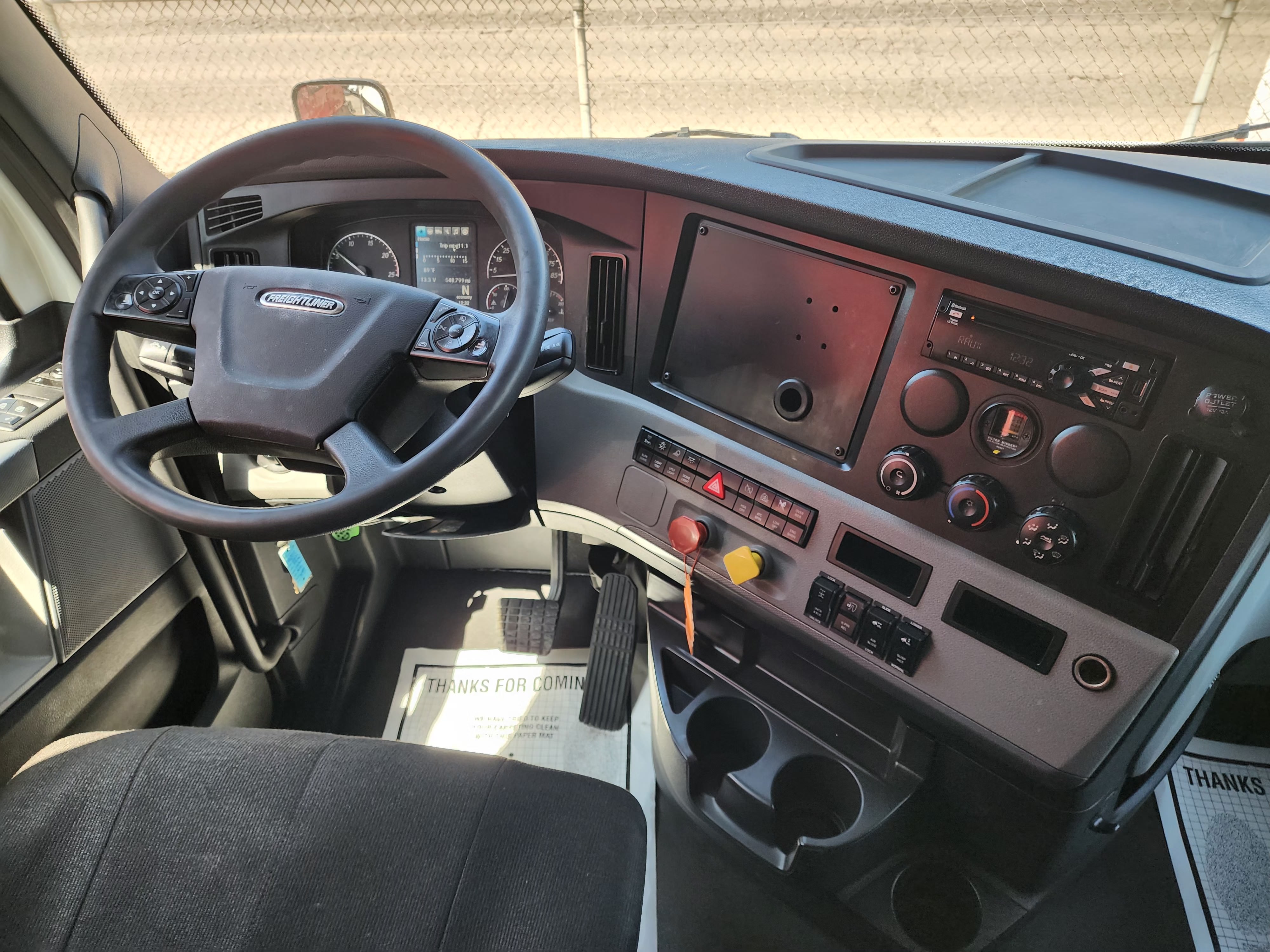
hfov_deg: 73.9
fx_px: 844
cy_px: 476
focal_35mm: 23
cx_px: 635
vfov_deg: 58.9
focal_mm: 6.4
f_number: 1.8
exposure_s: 1/180
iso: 100
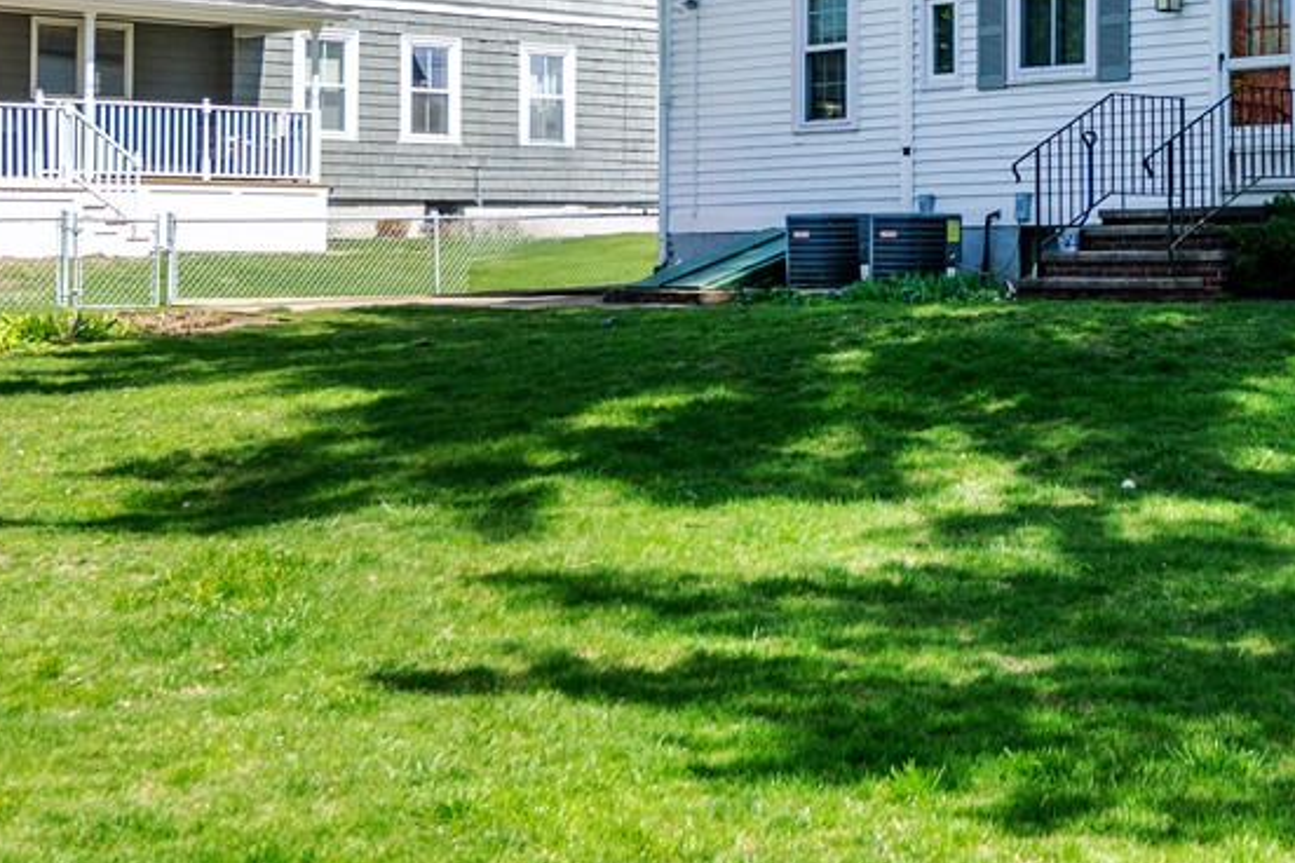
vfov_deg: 22.3
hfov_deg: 31.8
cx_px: 1239
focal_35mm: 59
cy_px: 42
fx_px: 2122
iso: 100
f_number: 6.3
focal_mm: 30
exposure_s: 1/160
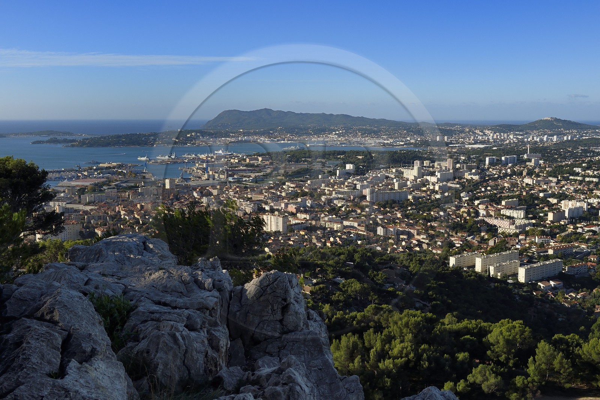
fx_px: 533
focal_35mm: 32
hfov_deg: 58.7
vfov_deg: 41.1
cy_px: 200
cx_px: 300
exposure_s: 1/320
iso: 200
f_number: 11
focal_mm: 32
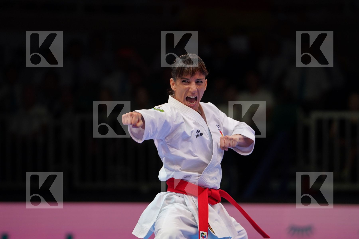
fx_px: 2991
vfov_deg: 4.6
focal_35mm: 300
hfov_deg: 6.9
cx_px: 180
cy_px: 120
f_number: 2.8
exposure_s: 1/1000
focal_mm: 200
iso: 640
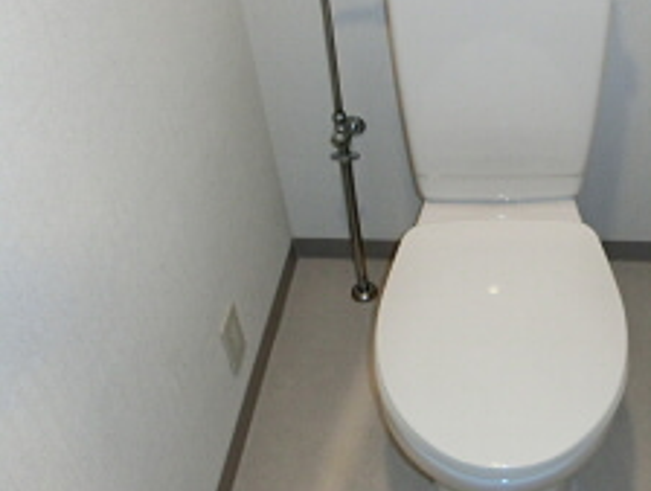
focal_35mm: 46
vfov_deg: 31.4
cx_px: 482
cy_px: 158
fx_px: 867
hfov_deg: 40.1
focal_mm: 4.24
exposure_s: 1/40
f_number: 3
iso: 400
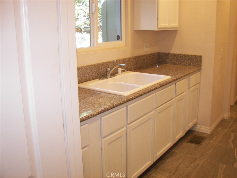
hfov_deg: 51.4
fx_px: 246
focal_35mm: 36
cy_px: 89
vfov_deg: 39.7
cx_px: 118
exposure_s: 1/30
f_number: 2.8
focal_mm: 6
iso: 100
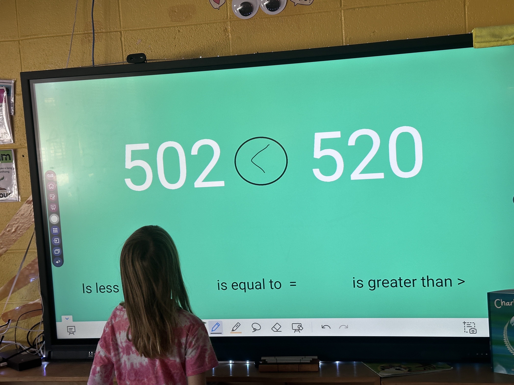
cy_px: 192
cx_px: 257
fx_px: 713
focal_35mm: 48
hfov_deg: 39.7
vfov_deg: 30.3
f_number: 1.78
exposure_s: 1/180
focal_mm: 6.86
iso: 64
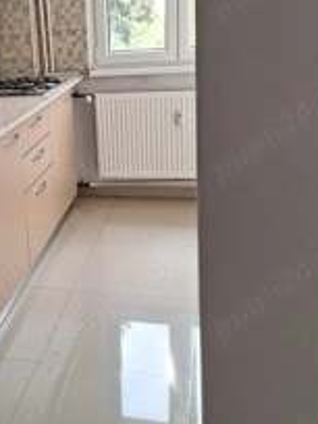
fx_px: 551
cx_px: 60
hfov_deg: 31.3
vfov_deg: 41.8
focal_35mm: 45
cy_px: 164
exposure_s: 1/100
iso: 50
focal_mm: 5.54
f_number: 1.8
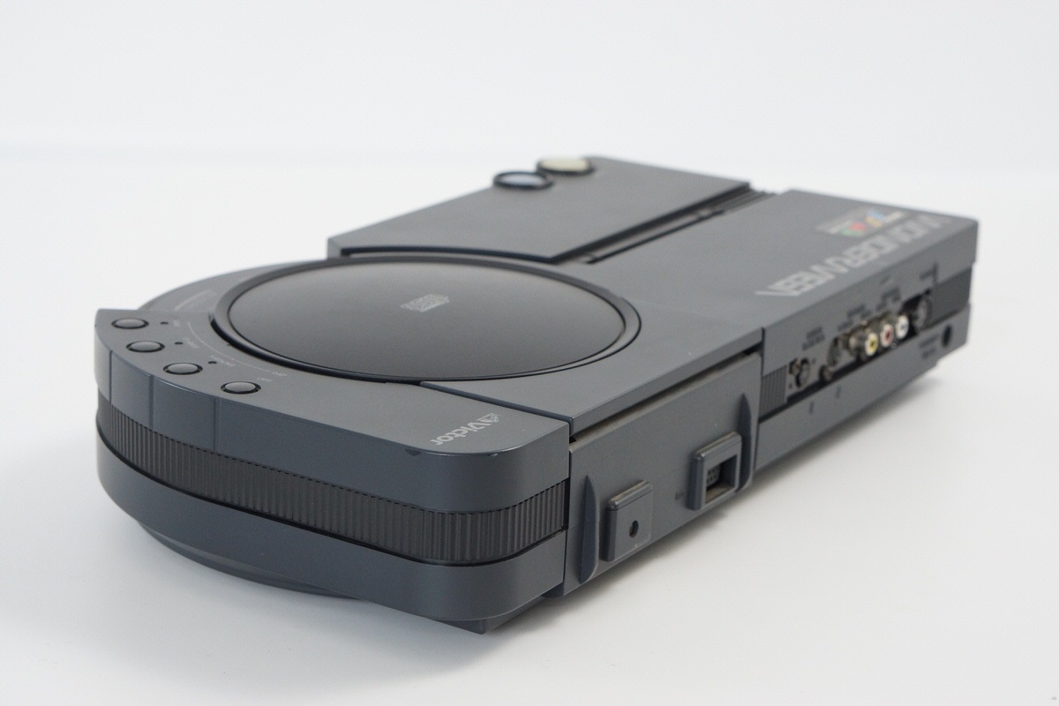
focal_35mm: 75
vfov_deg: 18.2
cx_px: 530
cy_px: 353
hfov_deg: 27.0
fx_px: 2206
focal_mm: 50
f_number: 6.3
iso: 800
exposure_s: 1/80
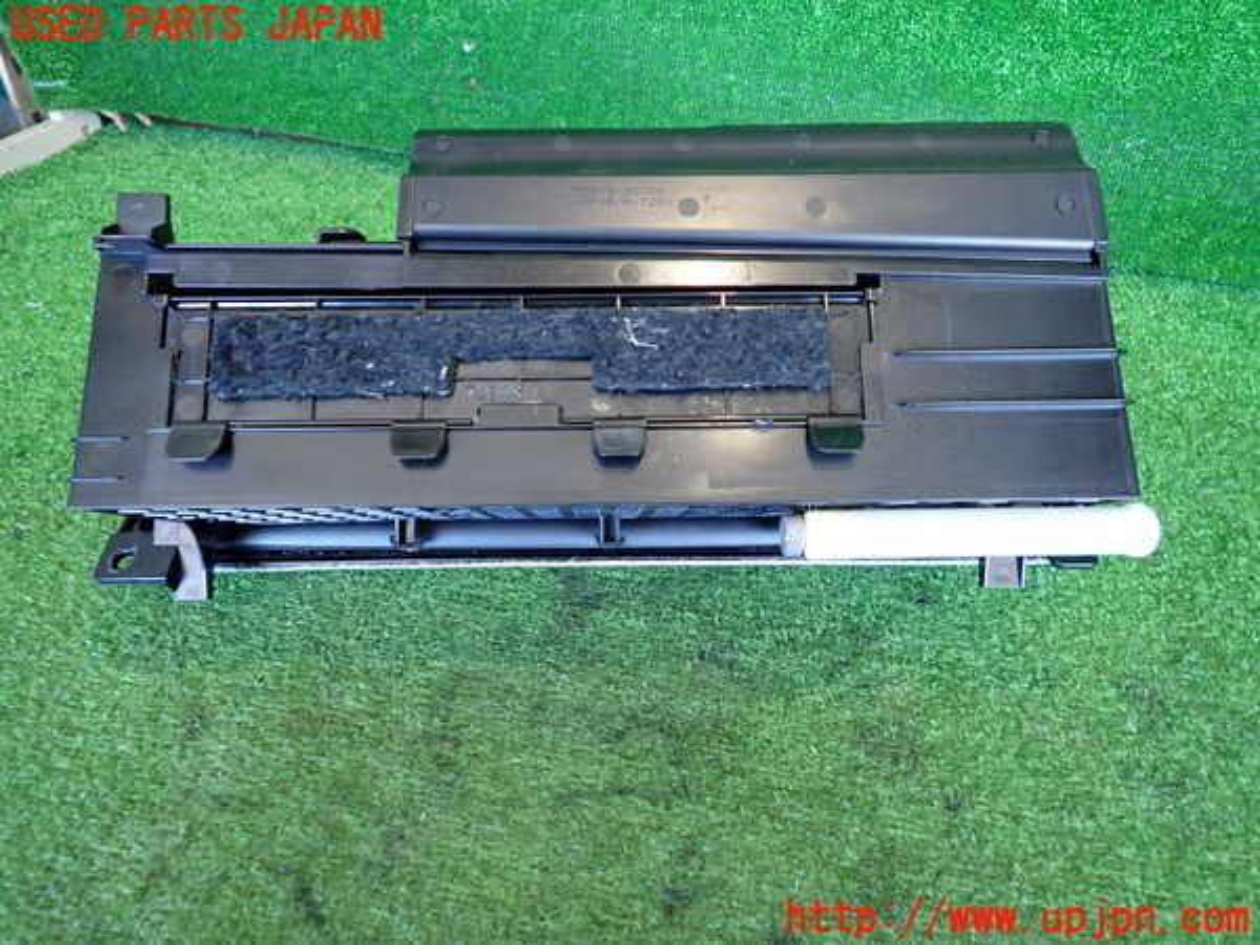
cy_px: 472
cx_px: 630
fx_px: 910
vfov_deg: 54.9
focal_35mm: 25
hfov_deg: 69.4
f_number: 2
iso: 250
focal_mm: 4.5
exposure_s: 1/30
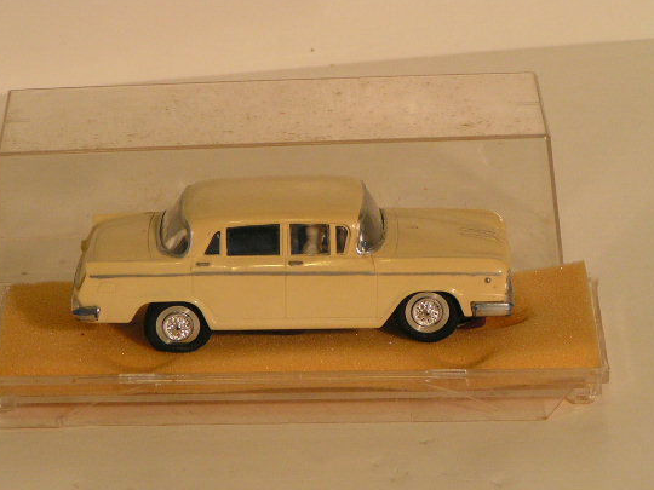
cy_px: 287
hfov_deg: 9.7
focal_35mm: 204
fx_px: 3854
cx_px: 292
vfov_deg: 7.3
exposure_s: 1/200
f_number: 3.5
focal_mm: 26.3
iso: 125
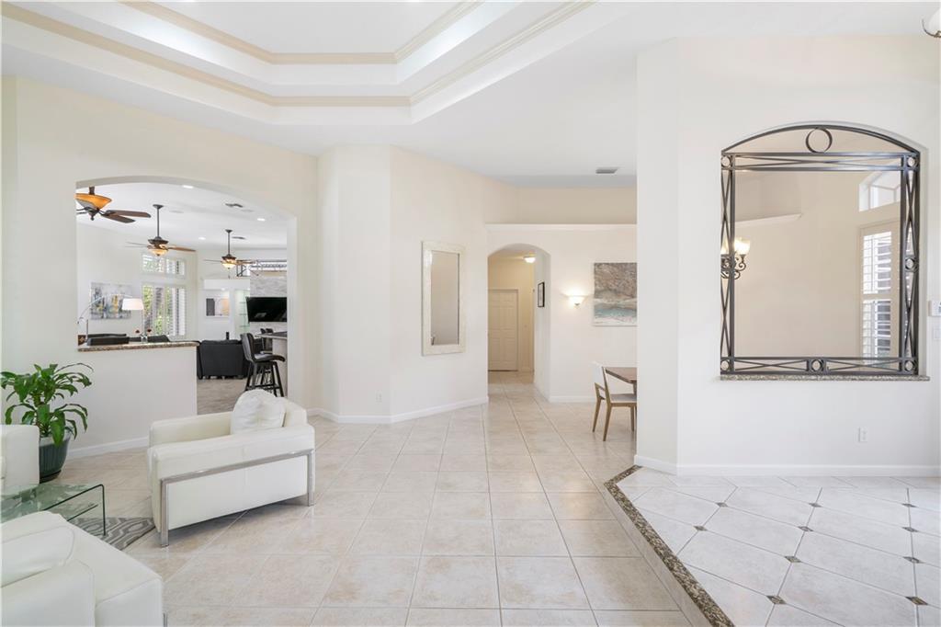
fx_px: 418
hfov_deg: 96.8
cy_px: 314
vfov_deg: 73.7
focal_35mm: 16
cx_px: 470
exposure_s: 1/8
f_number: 11
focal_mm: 16
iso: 320
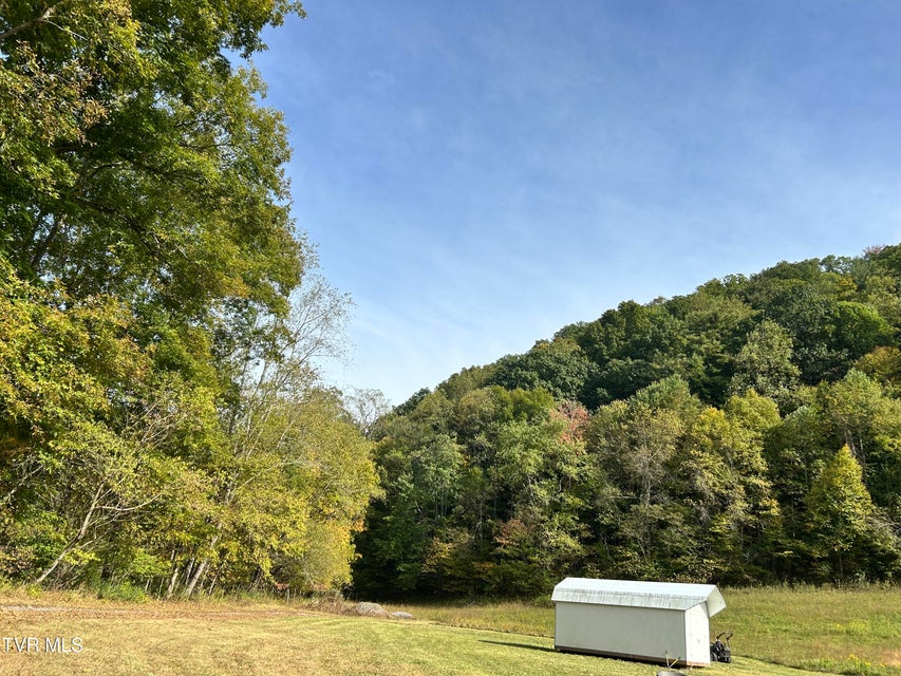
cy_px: 338
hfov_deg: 67.3
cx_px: 450
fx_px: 677
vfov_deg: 53.1
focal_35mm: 26
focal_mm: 5.7
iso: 50
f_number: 1.5
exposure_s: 1/3257
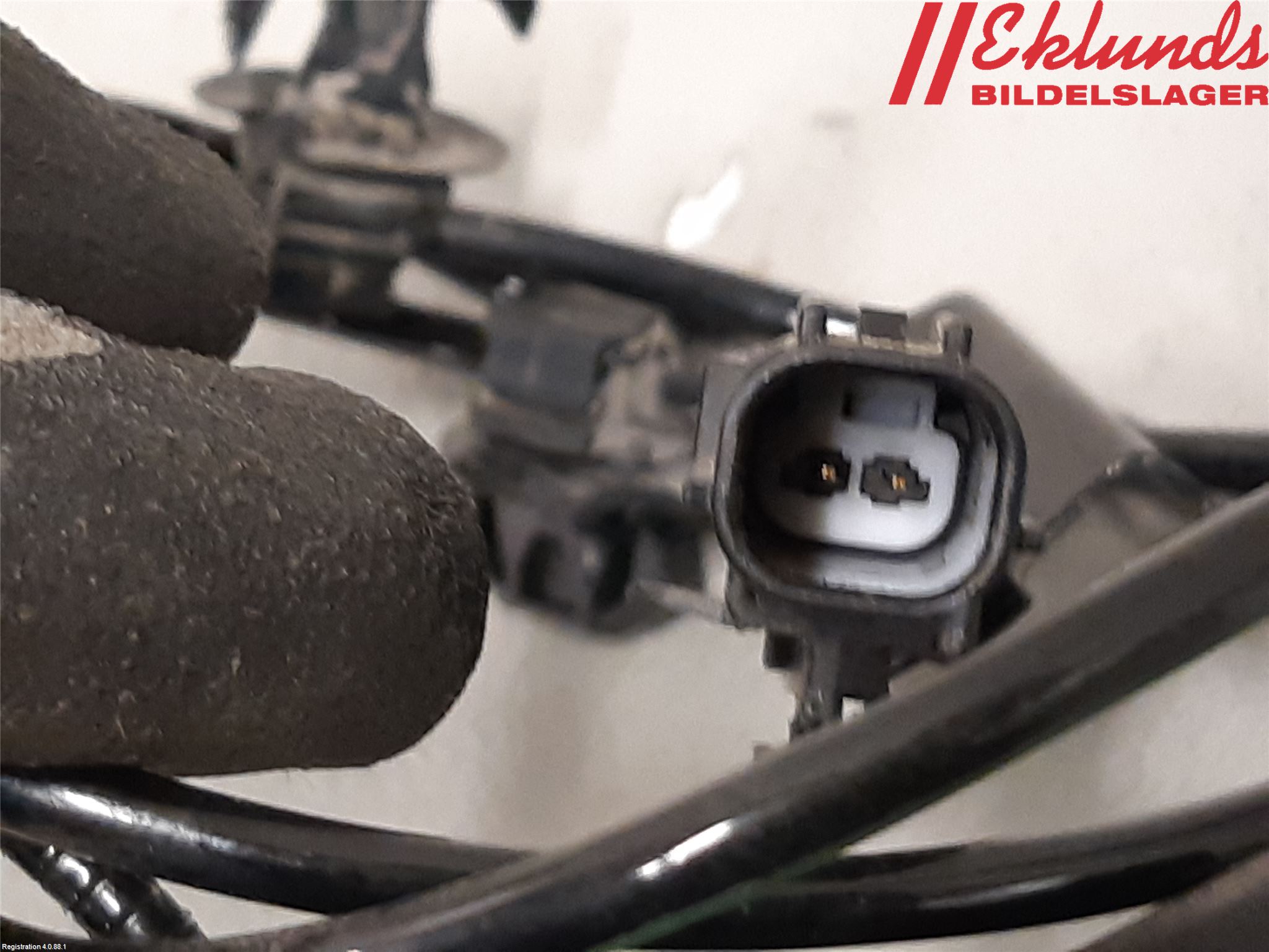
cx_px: 634
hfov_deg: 67.3
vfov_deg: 53.1
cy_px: 476
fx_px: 953
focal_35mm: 26
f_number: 1.7
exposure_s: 1/33
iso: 200
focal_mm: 3.93
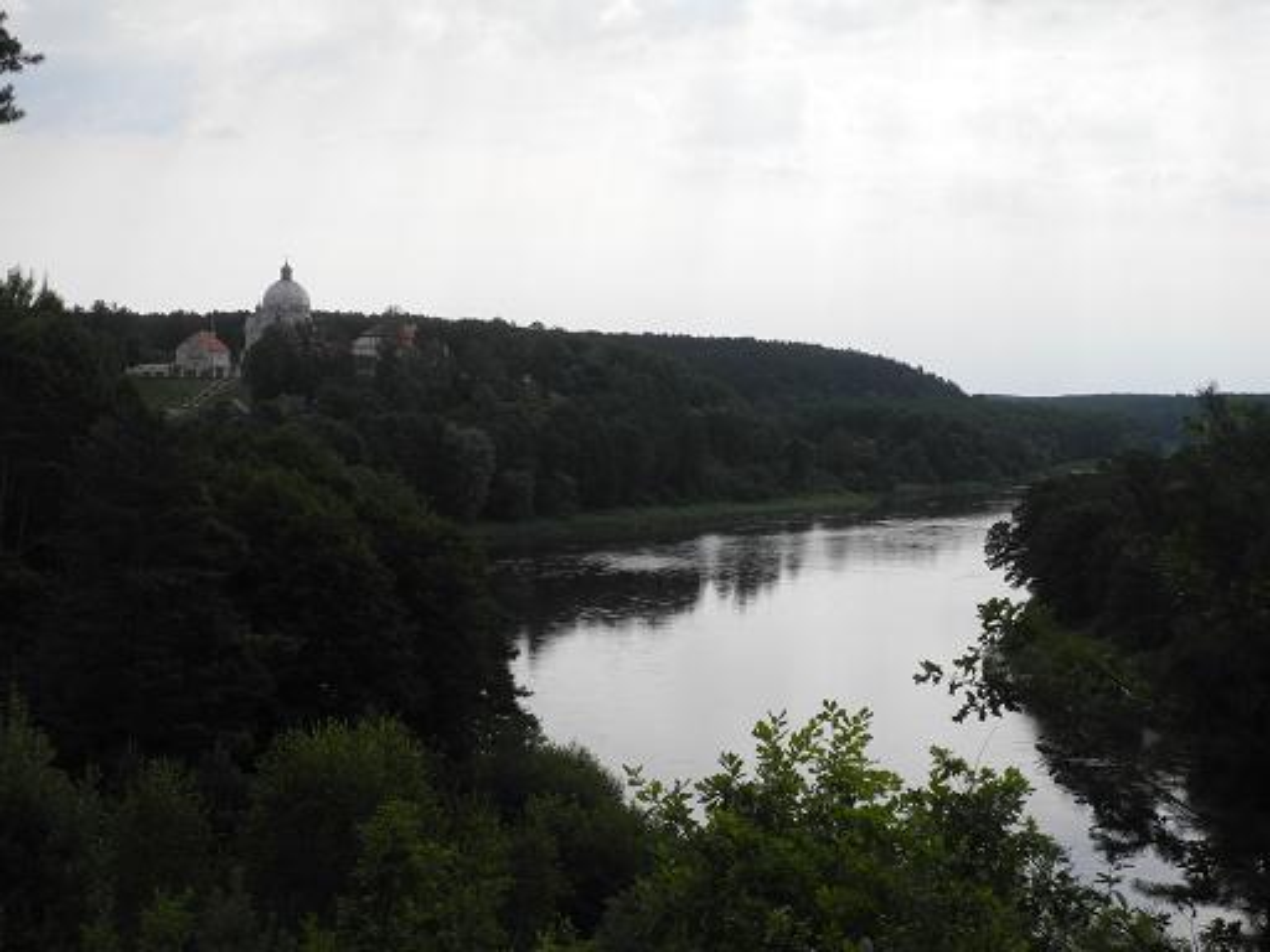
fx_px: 2495
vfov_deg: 21.6
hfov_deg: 28.6
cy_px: 476
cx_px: 635
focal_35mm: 68
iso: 100
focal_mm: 14.5
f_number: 4.5
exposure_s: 1/1250
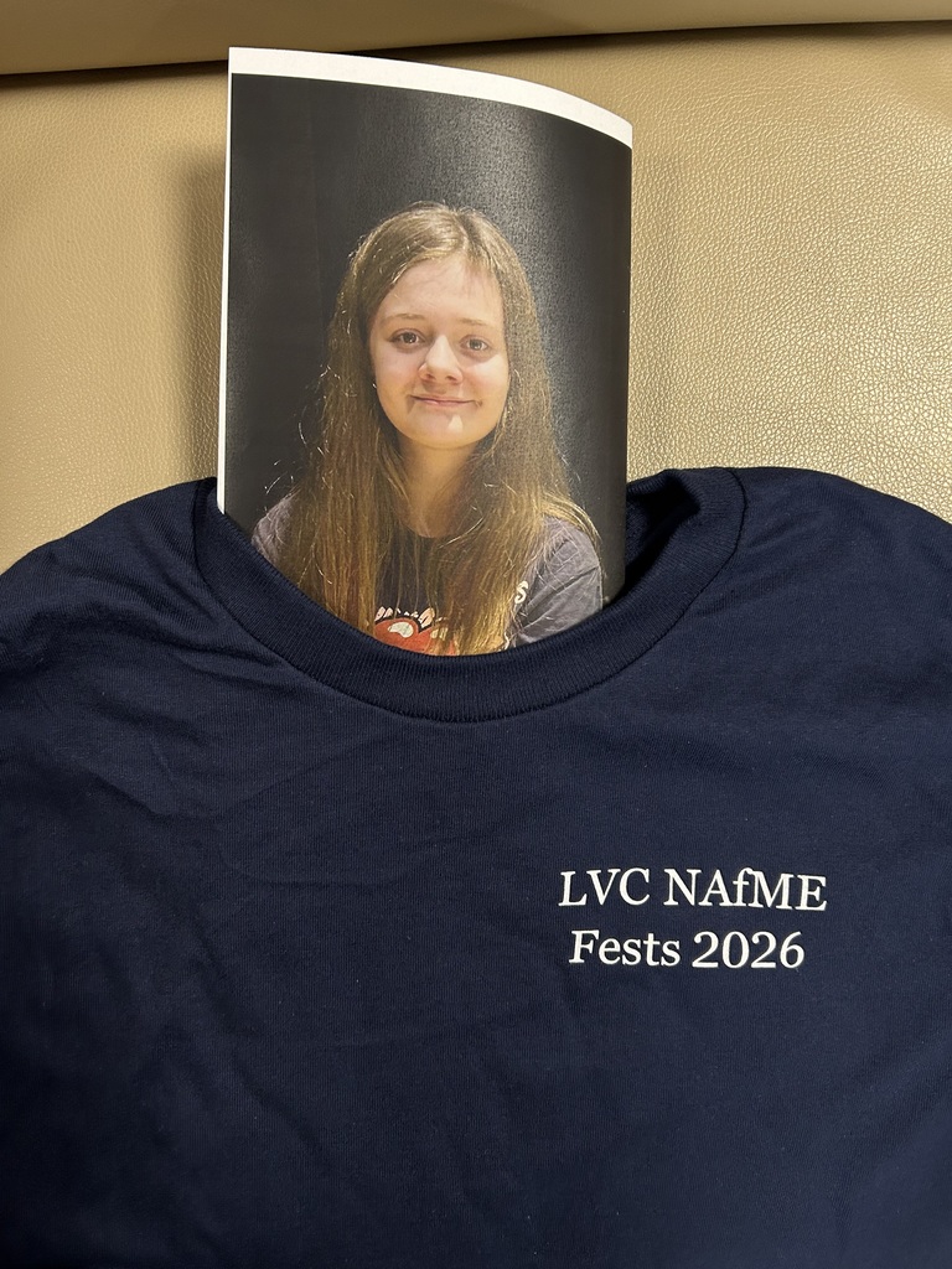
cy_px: 634
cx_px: 476
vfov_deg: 67.3
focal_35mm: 26
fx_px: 953
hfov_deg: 53.1
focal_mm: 5.7
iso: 160
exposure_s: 1/60
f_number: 1.5
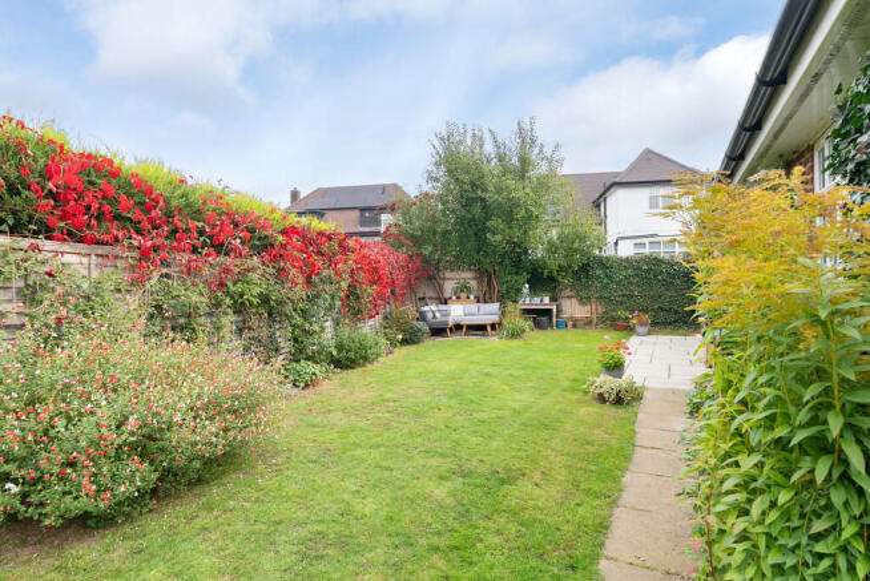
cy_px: 290
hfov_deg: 86.9
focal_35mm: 19
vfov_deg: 64.6
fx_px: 459
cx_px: 435
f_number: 7.1
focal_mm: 19
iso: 1000
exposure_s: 1/400
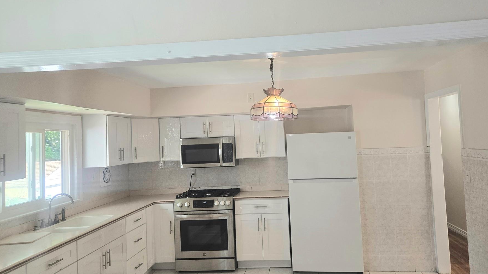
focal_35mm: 29
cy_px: 126
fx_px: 375
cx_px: 253
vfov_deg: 40.1
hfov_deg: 66.1
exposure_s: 1/120
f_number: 1.8
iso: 125
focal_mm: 5.4
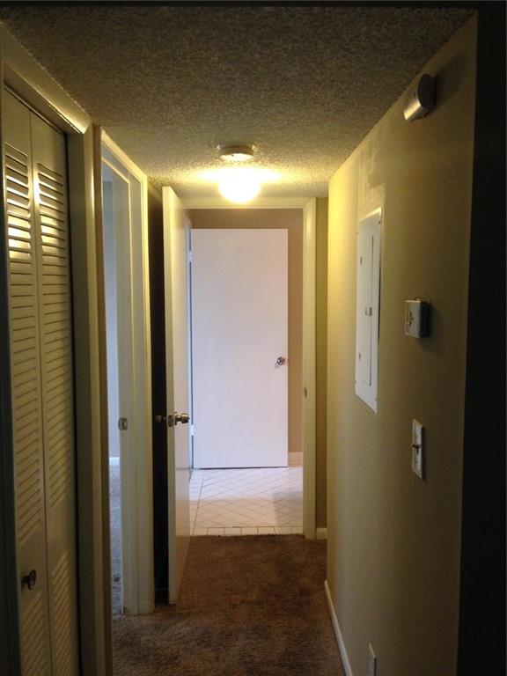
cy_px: 338
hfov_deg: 42.9
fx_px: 644
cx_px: 254
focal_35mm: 33
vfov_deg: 55.4
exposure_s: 1/20
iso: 160
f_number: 2.4
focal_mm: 4.12
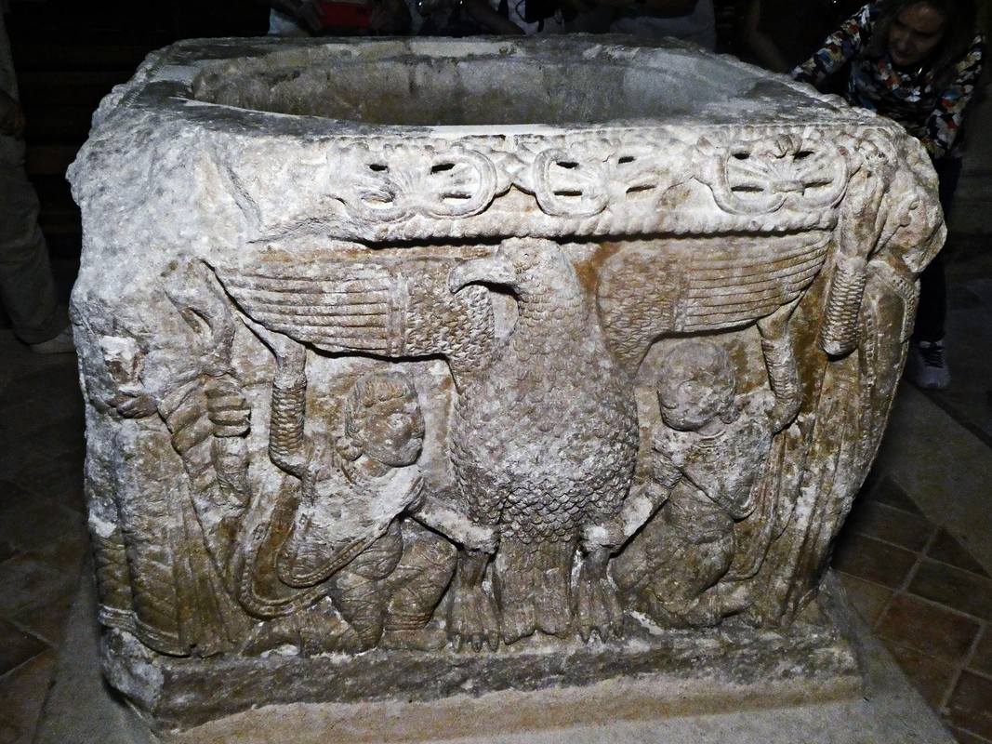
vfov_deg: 40.7
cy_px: 372
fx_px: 1003
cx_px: 496
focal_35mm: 35
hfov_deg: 52.6
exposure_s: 1/80
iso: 1600
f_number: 3.7
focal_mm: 6.3
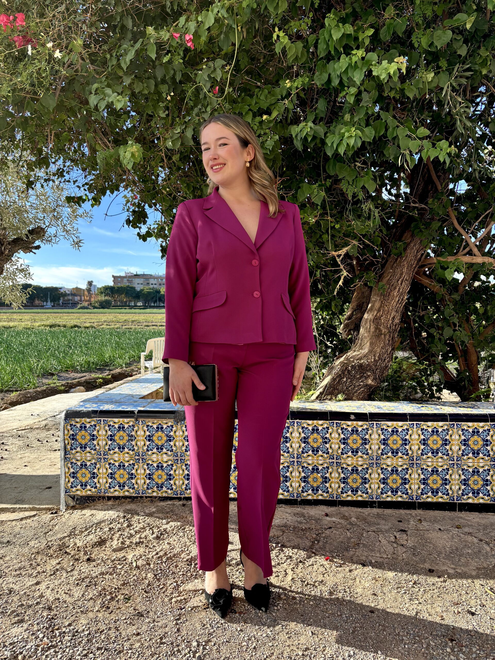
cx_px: 248
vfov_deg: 67.3
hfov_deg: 53.1
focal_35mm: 26
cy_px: 330
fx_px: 496
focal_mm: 5.96
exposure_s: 1/679
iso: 50
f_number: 1.6
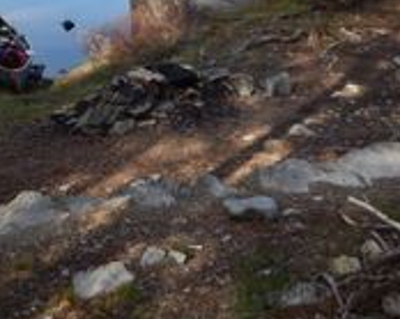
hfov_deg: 34.3
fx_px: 639
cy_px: 28
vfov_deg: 27.0
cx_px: 124
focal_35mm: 54
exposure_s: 1/800
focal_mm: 4.3
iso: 125
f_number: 2.8
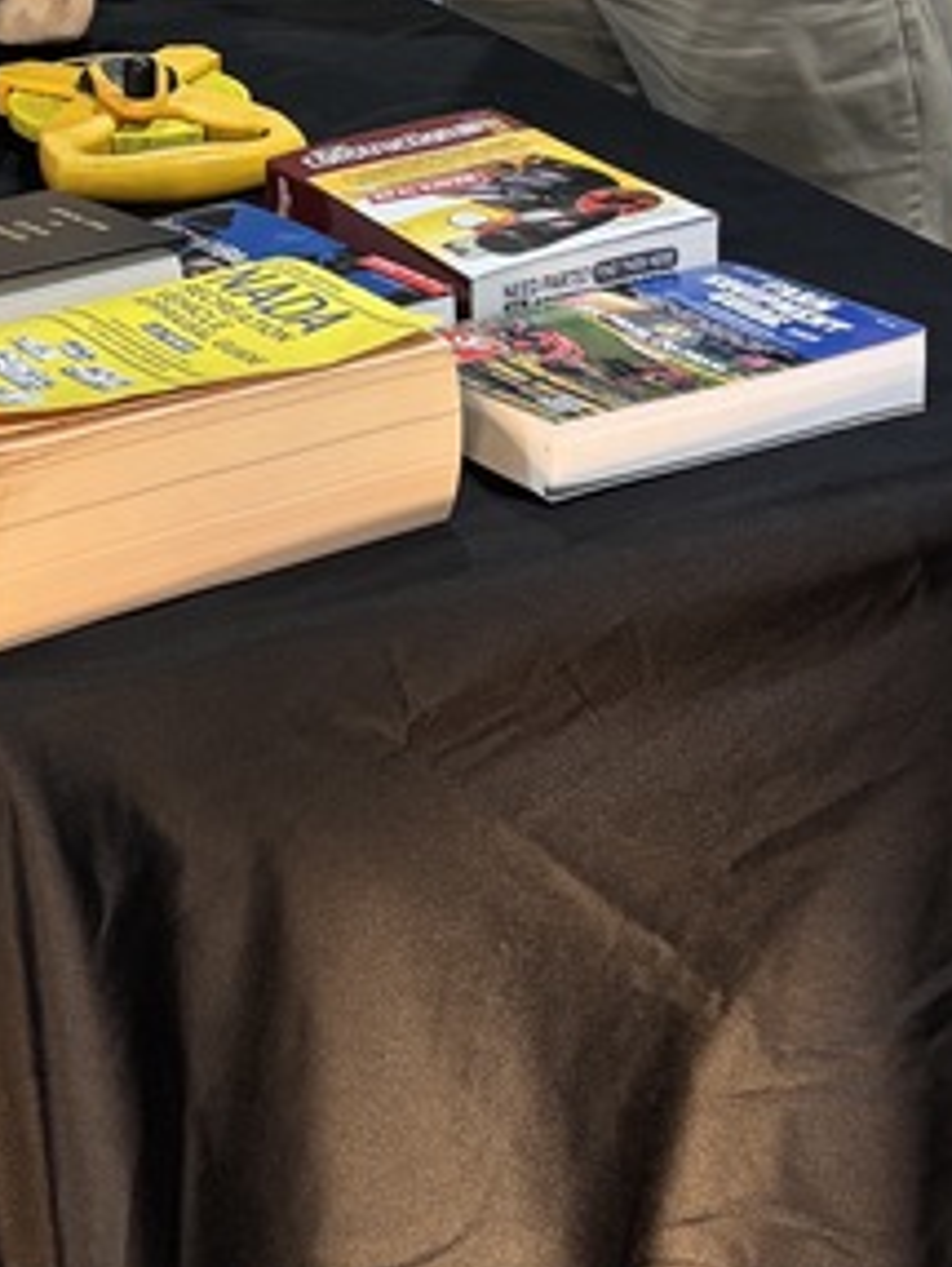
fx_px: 3405
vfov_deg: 20.1
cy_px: -155
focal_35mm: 93
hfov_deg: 15.6
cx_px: -53
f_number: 1.6
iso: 125
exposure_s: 1/90
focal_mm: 5.96
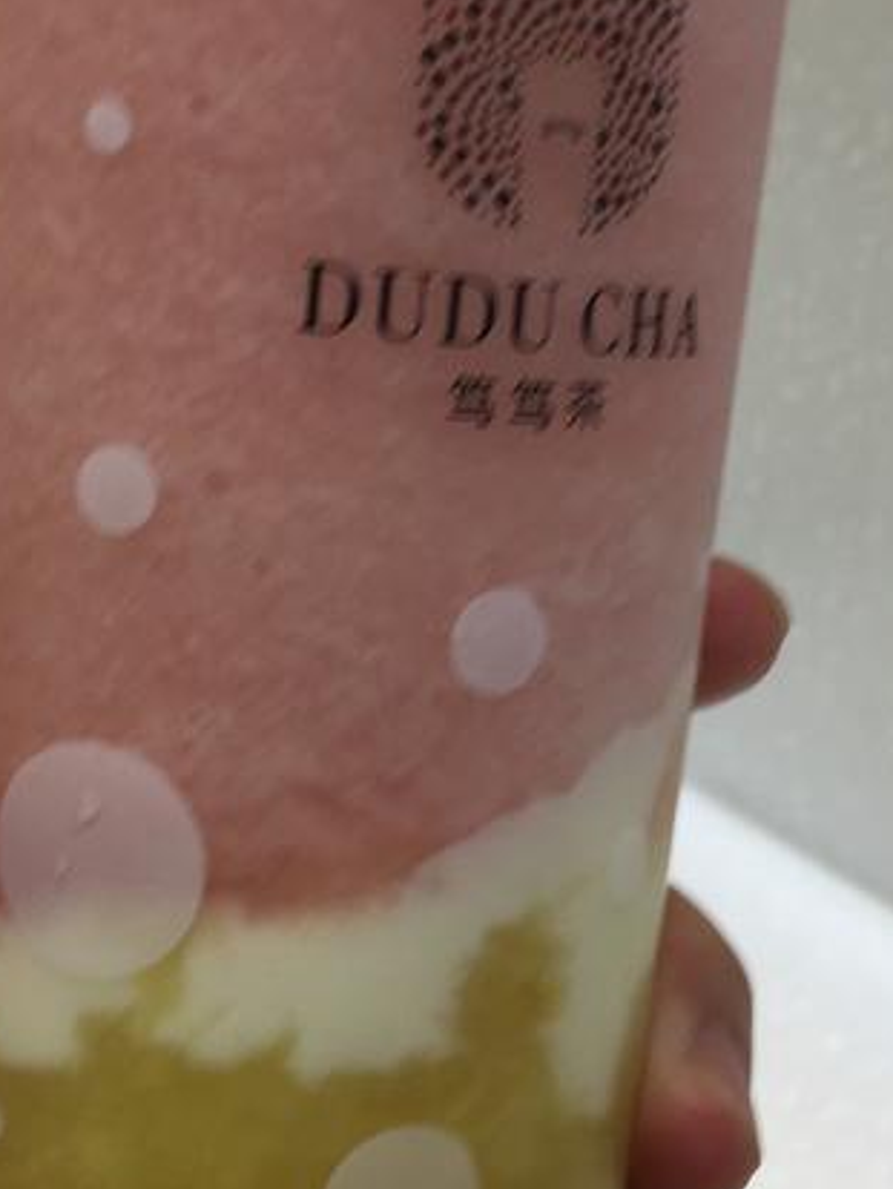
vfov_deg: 27.5
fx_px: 2405
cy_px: 350
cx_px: 488
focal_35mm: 70
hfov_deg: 21.0
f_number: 2.2
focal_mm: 4.15
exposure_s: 1/50
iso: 32
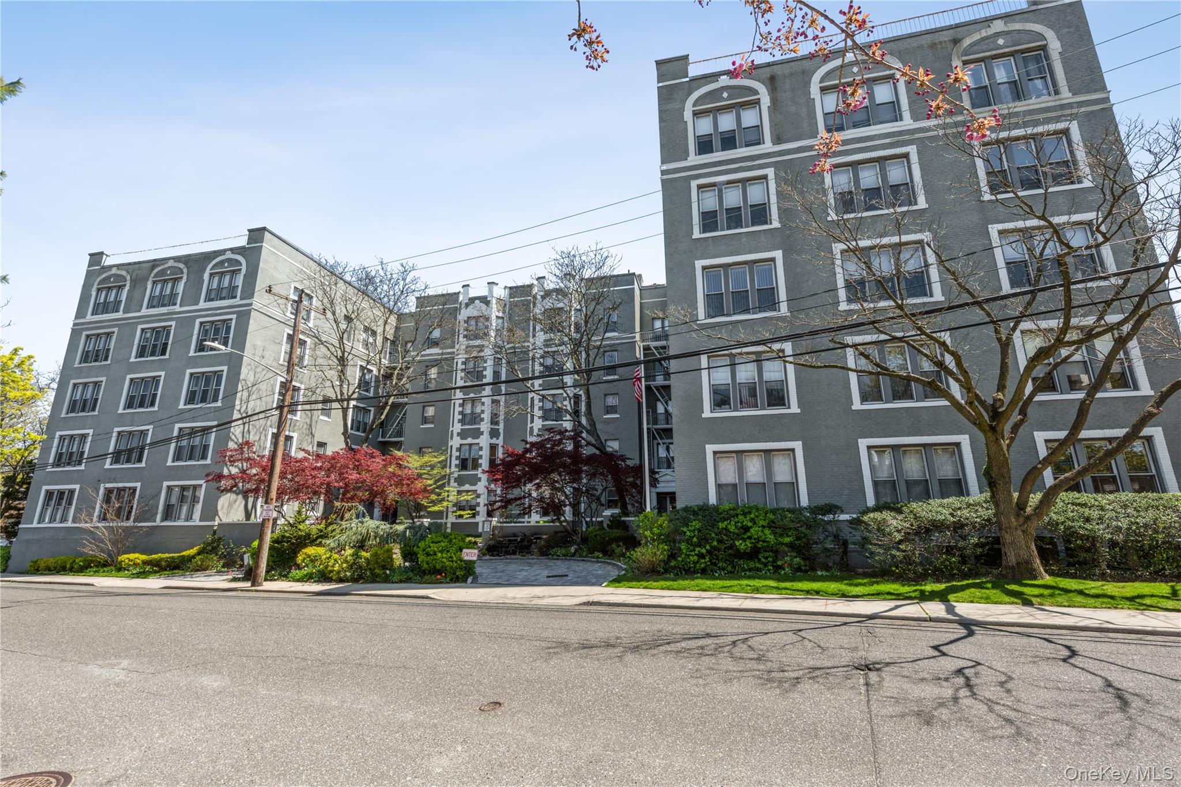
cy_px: 394
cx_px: 590
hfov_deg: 104.3
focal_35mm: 14
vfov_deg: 81.2
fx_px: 459
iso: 400
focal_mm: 14
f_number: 11
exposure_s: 1/320
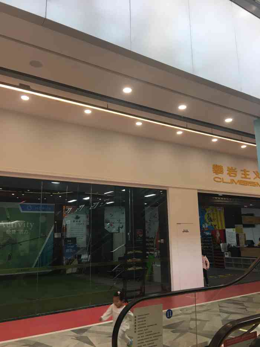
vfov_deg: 61.7
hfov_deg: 48.2
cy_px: 174
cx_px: 130
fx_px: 290
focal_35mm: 29
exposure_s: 1/33
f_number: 2.2
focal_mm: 4.15
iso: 25
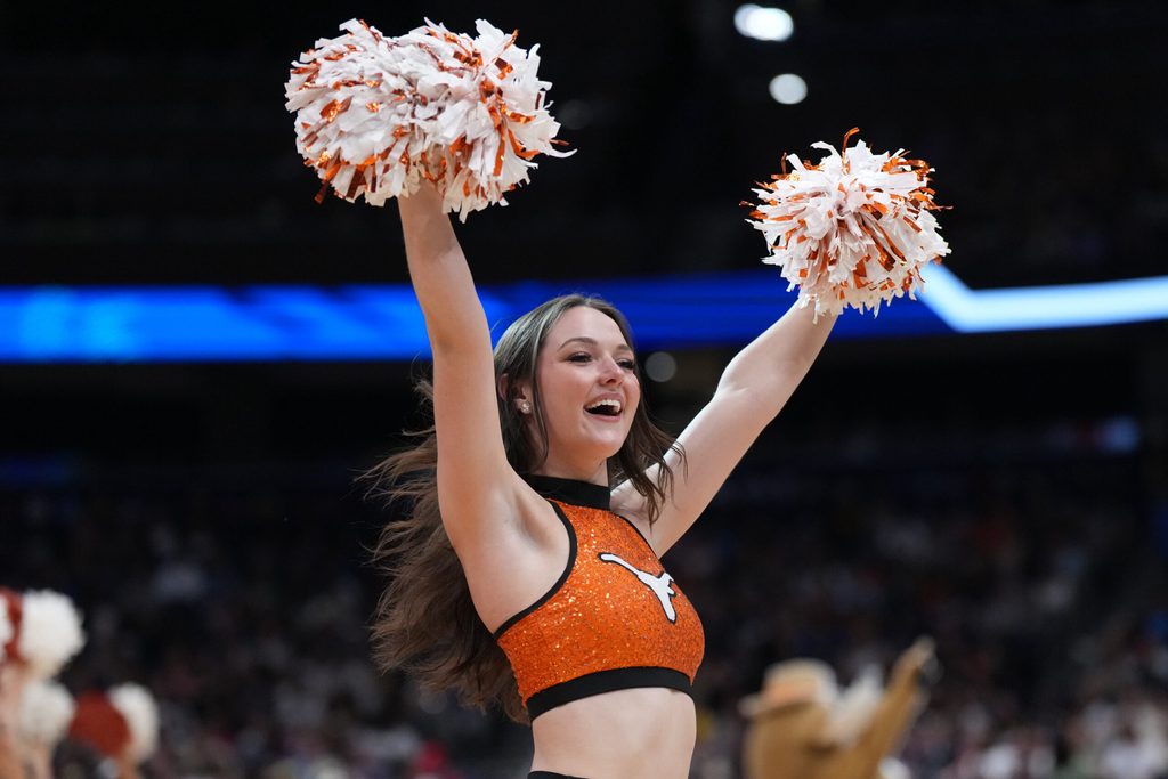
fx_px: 3926
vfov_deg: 11.3
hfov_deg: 16.9
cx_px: 584
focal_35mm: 121
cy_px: 390
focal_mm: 121
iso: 4000
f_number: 2.8
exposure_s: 1/2500
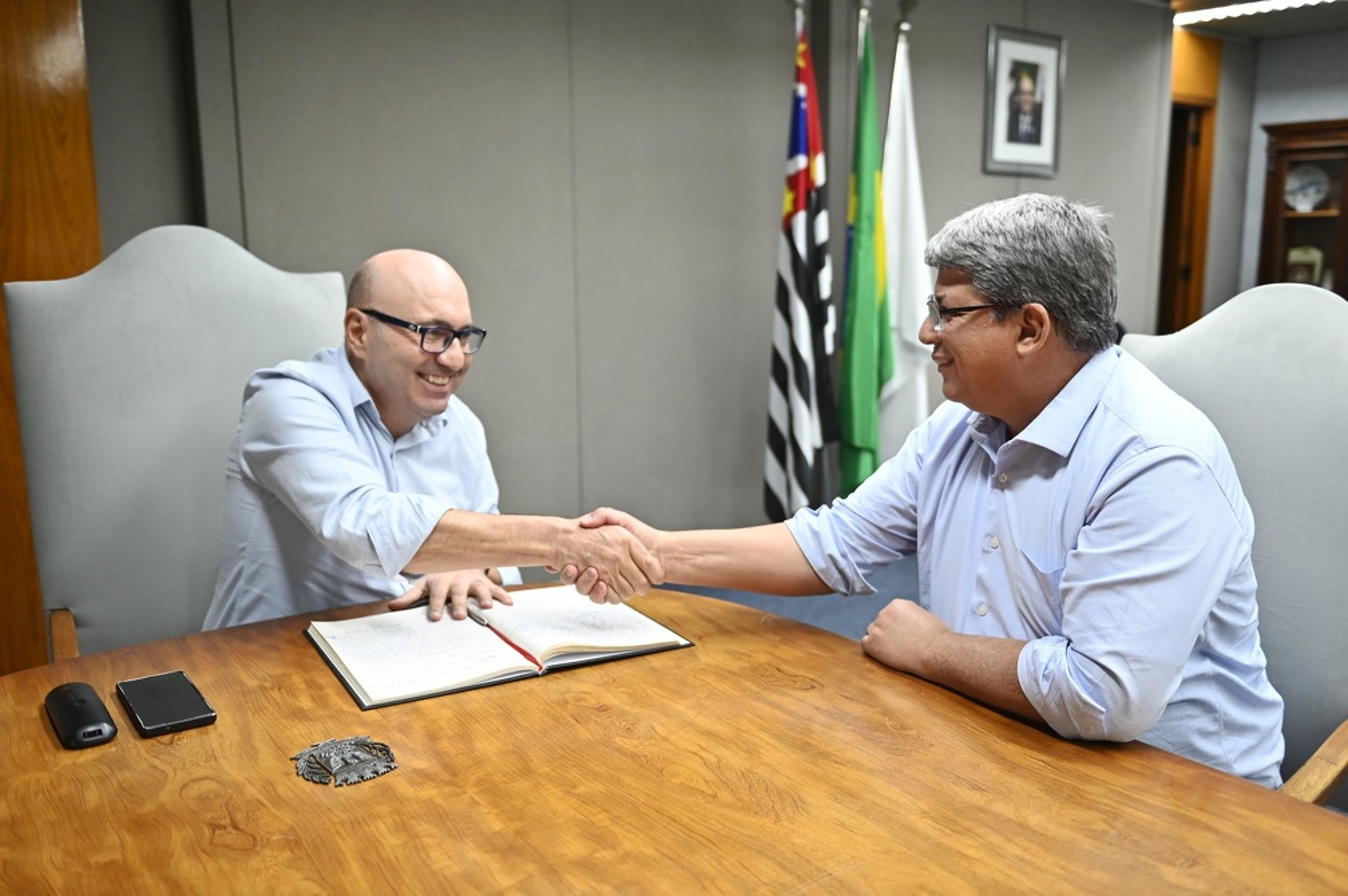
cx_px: 674
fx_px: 1160
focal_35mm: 31
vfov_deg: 42.2
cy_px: 448
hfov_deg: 60.3
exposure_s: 1/160
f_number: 2.8
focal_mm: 31
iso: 1000
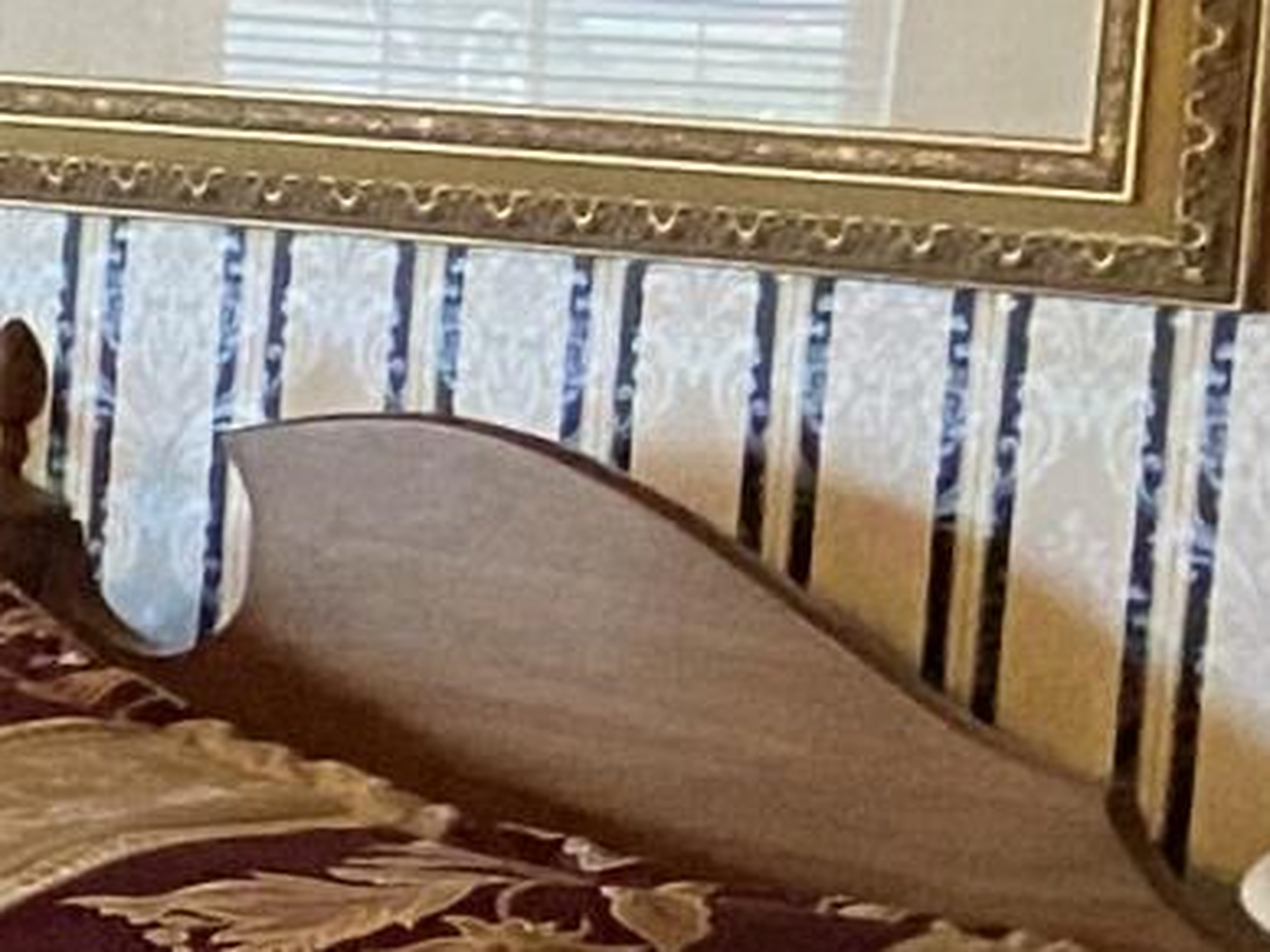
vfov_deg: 7.4
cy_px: 903
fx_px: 7374
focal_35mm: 201
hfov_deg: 7.4
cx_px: -3574
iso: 400
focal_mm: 4.25
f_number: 1.8
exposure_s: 1/60
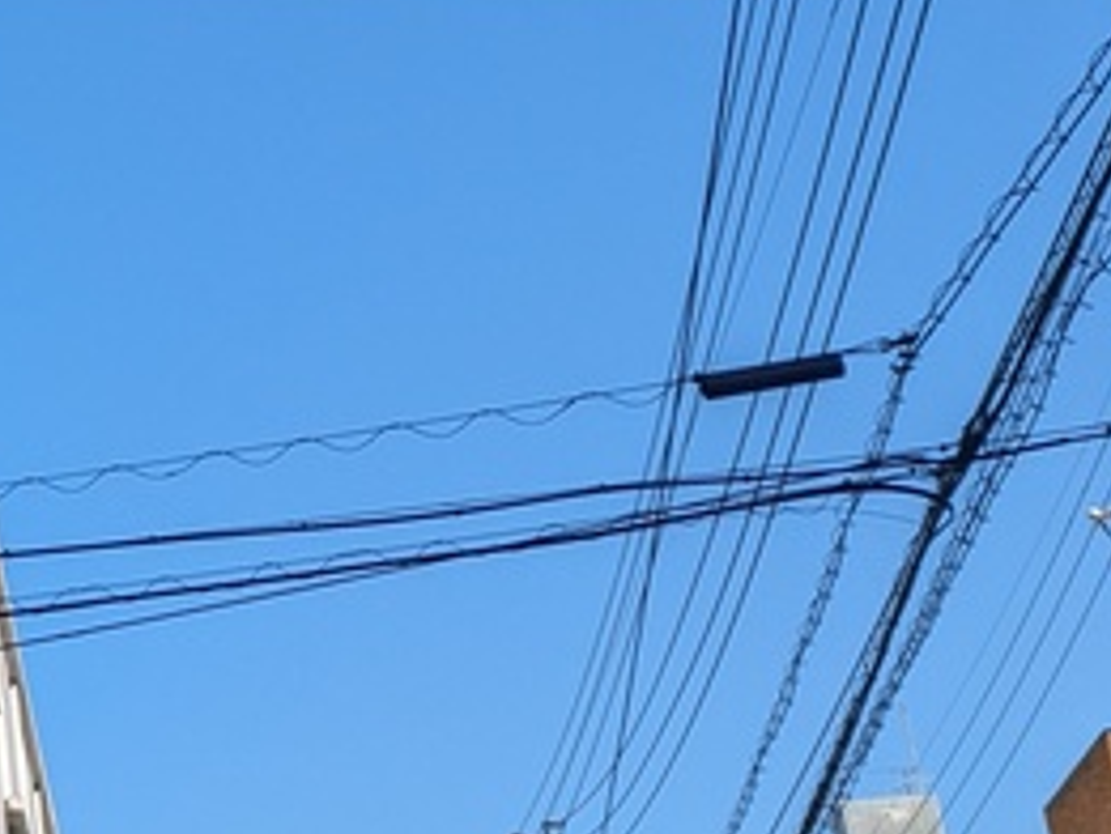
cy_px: 613
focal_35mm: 92
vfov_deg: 16.0
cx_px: -900
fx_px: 2954
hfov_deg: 17.3
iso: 45
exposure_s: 1/1869
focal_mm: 5.43
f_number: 1.89
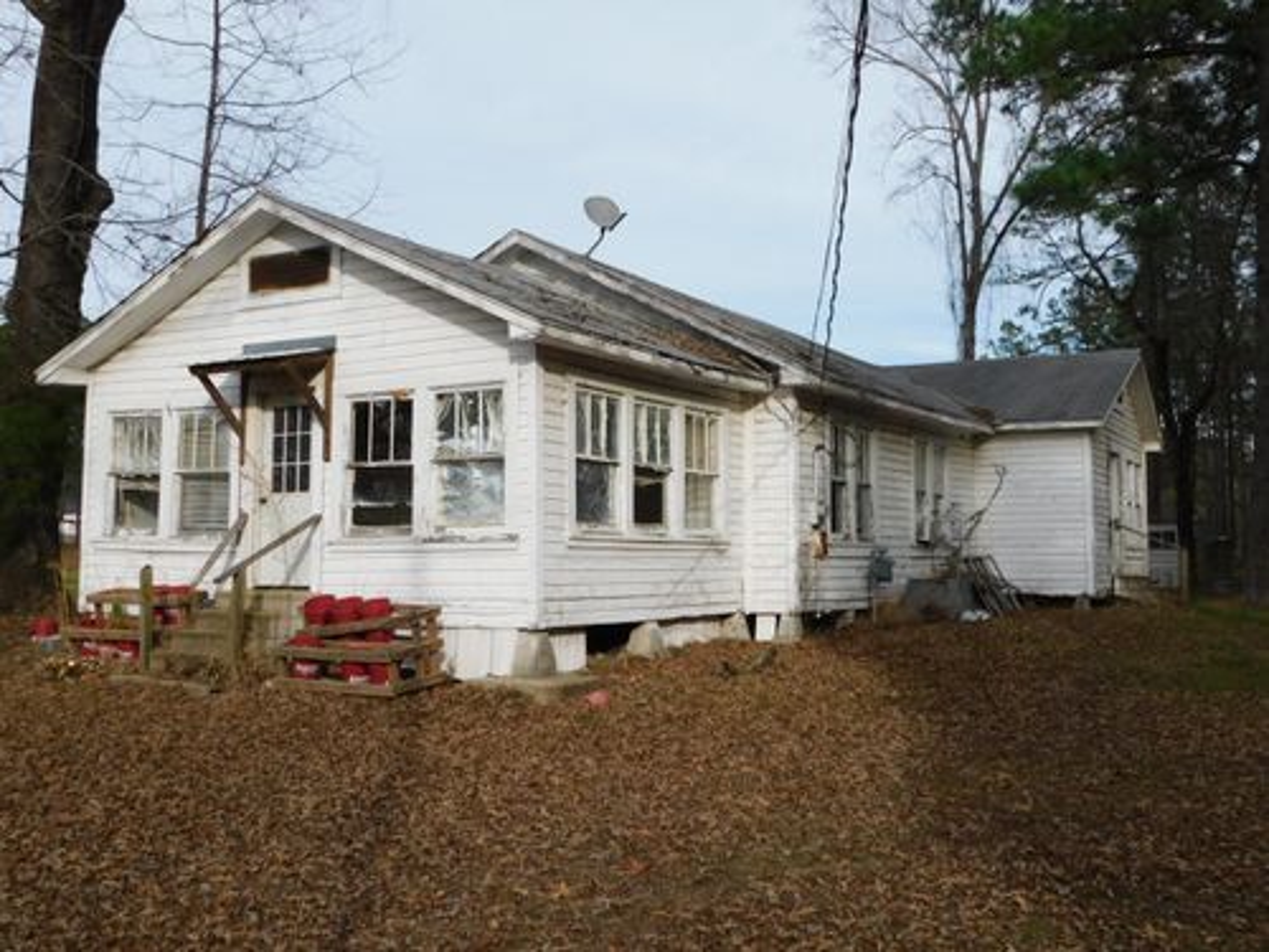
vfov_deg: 39.7
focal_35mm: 36
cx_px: 634
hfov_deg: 51.4
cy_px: 476
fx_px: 1320
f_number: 3.5
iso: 125
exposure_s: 1/800
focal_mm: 6.3
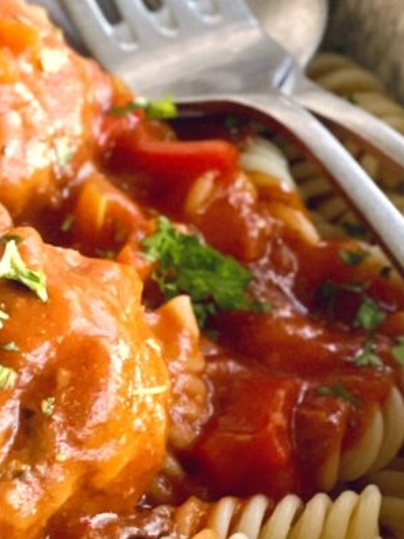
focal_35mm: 249
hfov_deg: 5.9
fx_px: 3877
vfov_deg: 7.9
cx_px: -182
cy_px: 404
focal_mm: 7.5
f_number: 2.2
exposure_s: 1/105
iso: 250
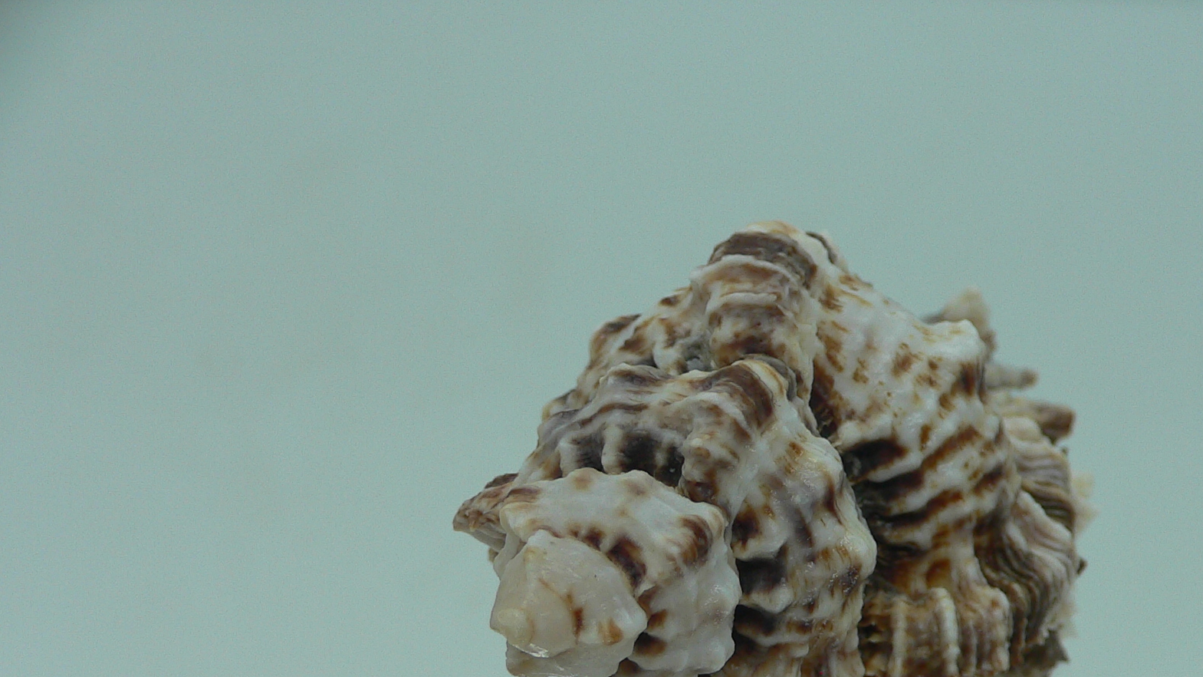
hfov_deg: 41.9
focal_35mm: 49
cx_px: 735
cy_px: 559
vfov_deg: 24.0
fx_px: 1563
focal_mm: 4.6
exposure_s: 1/60
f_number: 2.8
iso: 80
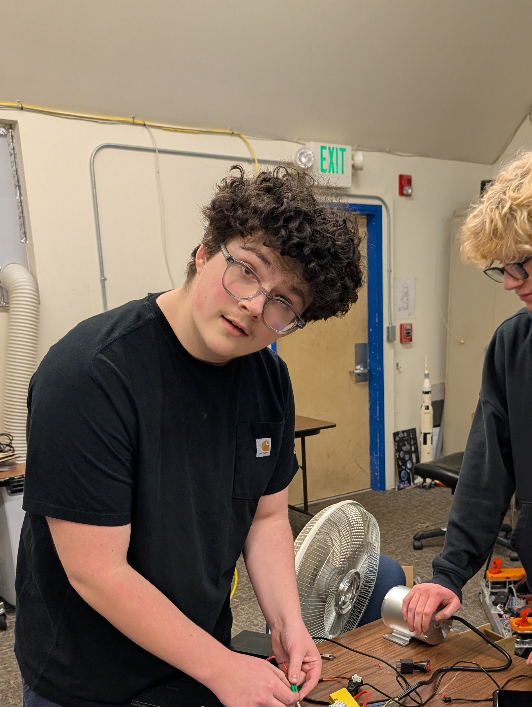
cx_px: 350
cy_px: 513
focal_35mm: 39
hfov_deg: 36.6
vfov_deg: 46.4
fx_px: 797
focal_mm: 6.9
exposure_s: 1/120
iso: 305
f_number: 1.68
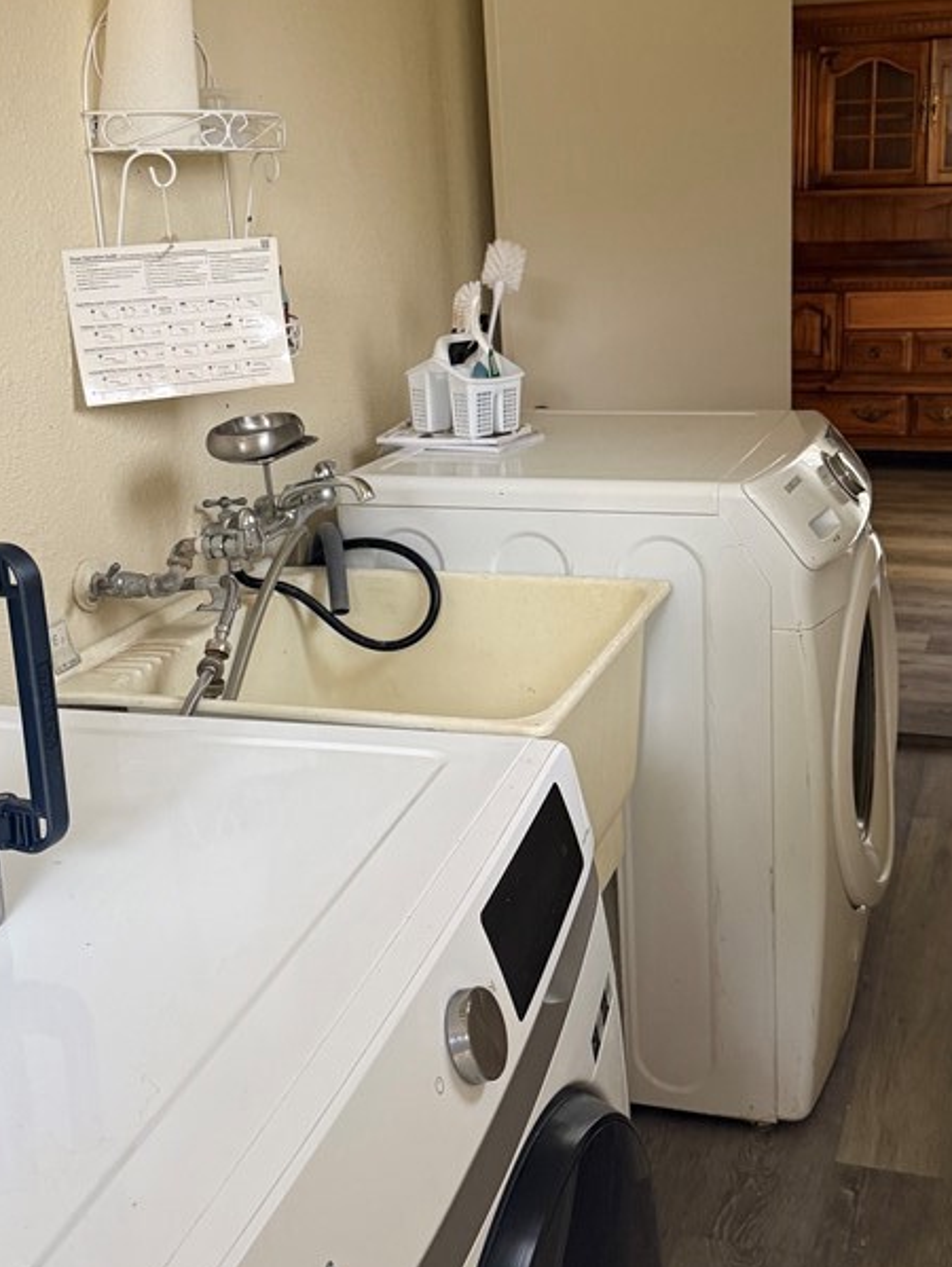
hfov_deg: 35.1
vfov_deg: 45.6
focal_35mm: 41
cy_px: 552
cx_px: 552
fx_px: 1502
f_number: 1.78
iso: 320
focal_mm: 6.76
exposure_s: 1/60
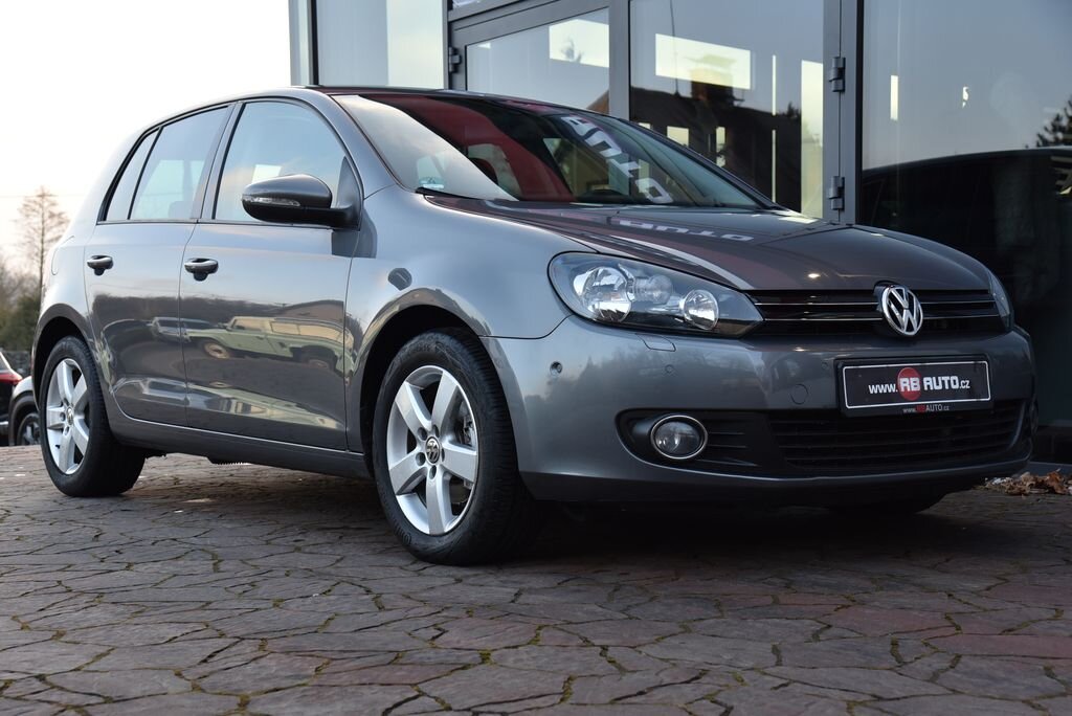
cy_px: 358
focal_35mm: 55
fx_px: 1639
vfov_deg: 24.7
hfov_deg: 36.2
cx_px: 536
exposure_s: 1/160
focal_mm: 55
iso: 500
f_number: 6.3
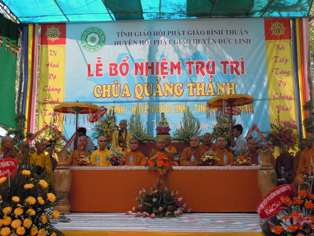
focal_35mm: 37
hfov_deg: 50.1
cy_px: 117
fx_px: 336
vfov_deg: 38.7
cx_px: 159
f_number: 3
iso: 100
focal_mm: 6.4
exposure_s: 1/250
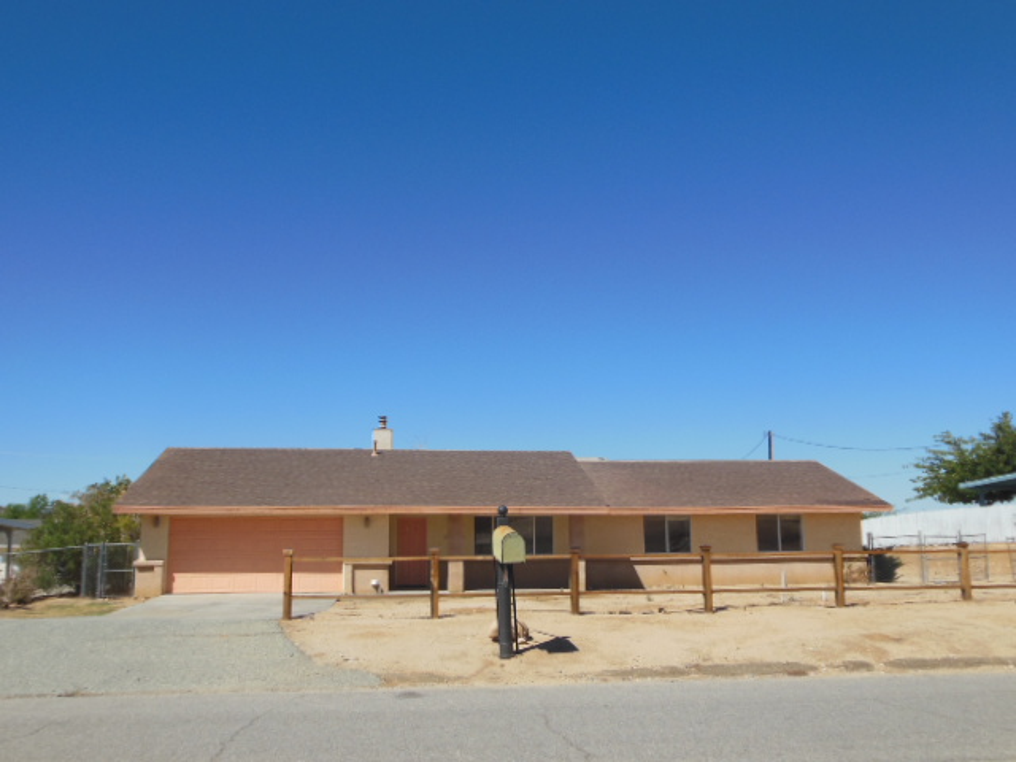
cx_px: 508
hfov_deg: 55.4
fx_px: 969
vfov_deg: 42.9
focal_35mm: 33
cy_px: 381
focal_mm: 6
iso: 125
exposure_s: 1/640
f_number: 6.9
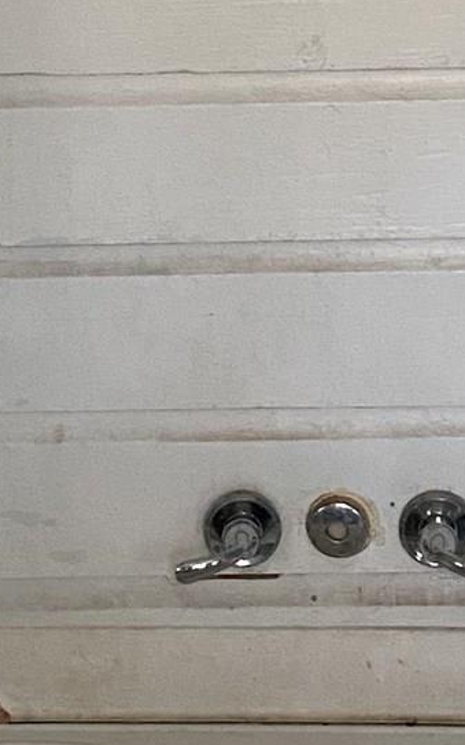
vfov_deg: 17.6
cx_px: 287
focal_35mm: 117
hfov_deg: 11.2
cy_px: 123
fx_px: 2374
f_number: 1.8
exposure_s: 1/60
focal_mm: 4.25
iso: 400
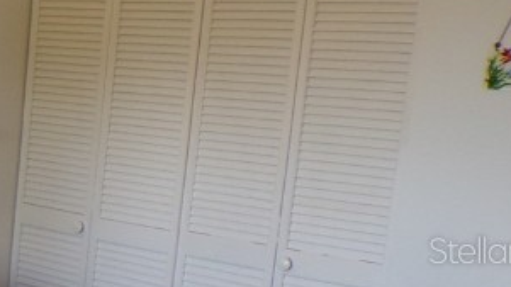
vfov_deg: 13.5
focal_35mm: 89
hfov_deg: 20.2
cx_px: -280
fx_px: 1205
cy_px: 250
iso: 172
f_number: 3
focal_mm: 4.3
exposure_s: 1/34
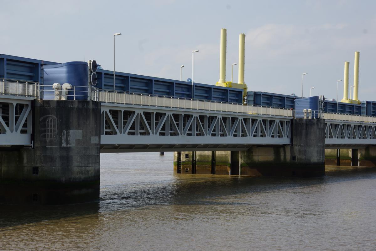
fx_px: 1097
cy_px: 126
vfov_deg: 13.0
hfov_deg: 19.5
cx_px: 188
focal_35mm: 105
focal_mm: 70
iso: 100
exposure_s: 1/160
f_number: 11
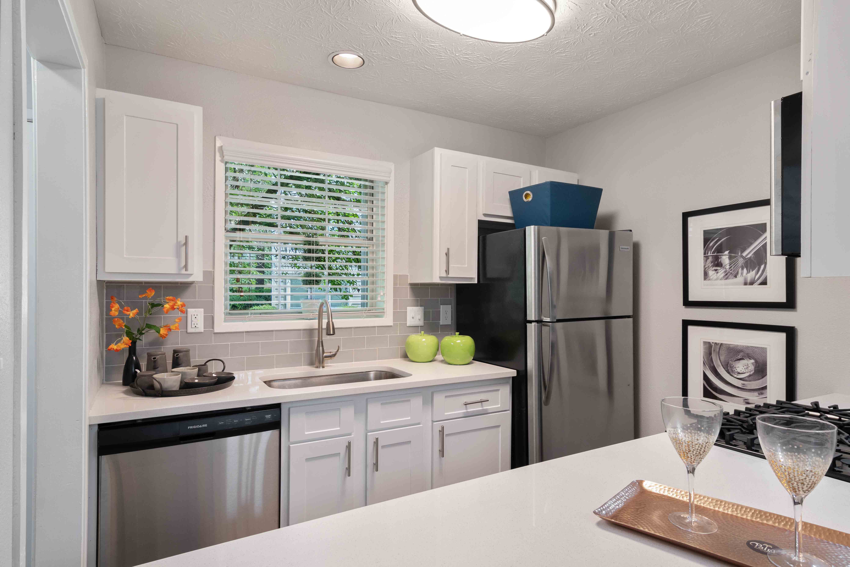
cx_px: 425
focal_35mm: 19
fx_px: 449
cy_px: 284
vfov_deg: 64.6
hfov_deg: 86.9
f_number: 8
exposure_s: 1/5
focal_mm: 13
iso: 320
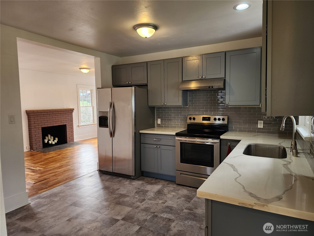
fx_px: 209
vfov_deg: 58.9
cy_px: 118
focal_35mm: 23
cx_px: 157
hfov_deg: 73.9
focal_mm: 6.4
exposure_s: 1/120
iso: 125
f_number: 1.8
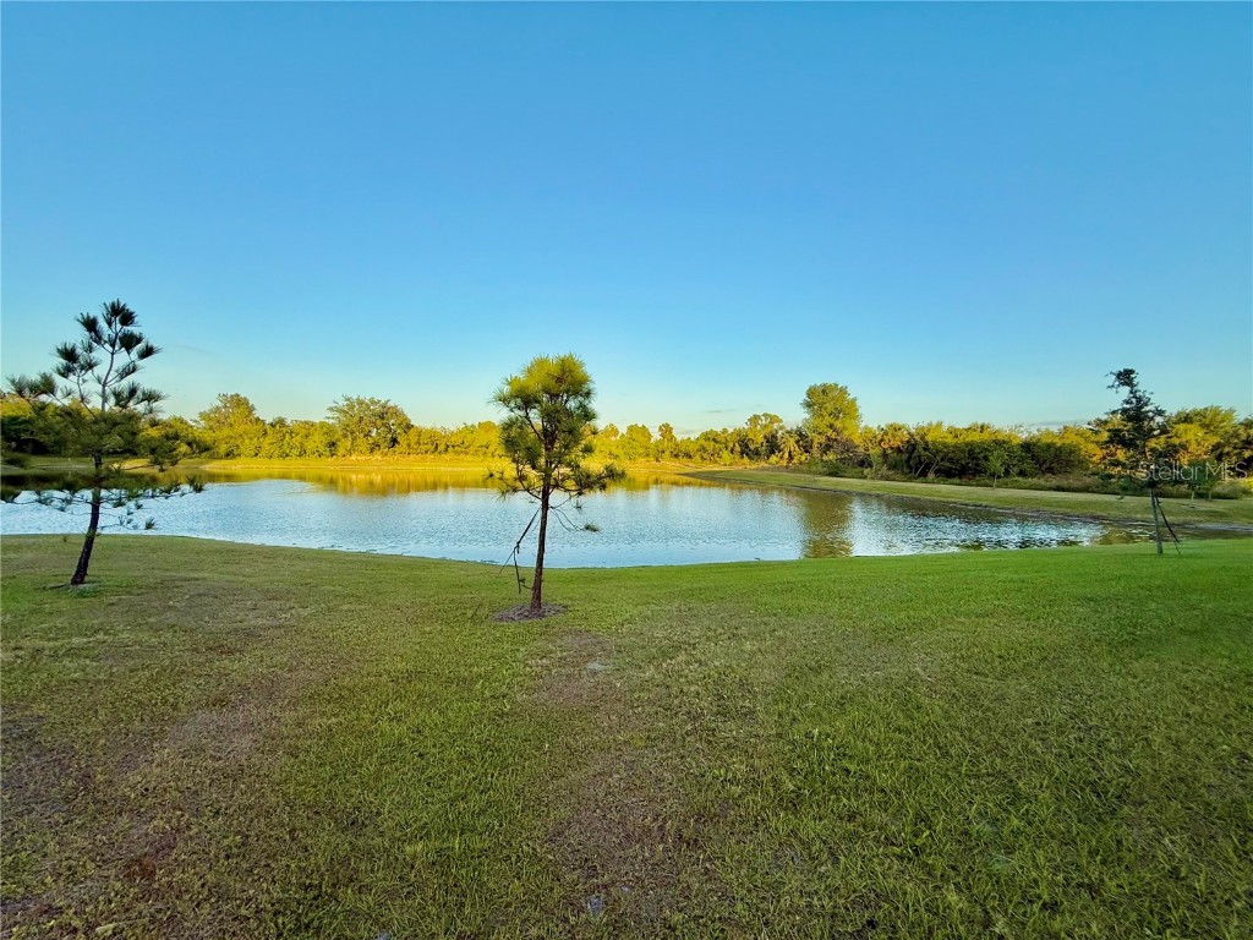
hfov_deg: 102.1
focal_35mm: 14
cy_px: 470
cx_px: 626
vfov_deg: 85.7
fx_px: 507
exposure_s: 1/789
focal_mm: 2.22
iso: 50
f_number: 2.2
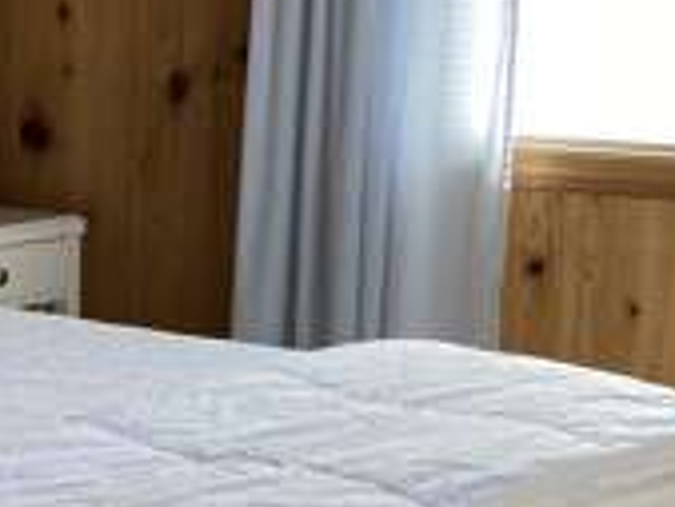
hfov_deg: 18.0
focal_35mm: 105
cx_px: -82
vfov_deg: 14.0
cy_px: 447
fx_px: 2049
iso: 50
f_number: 1.8
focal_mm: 4.25
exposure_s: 1/120
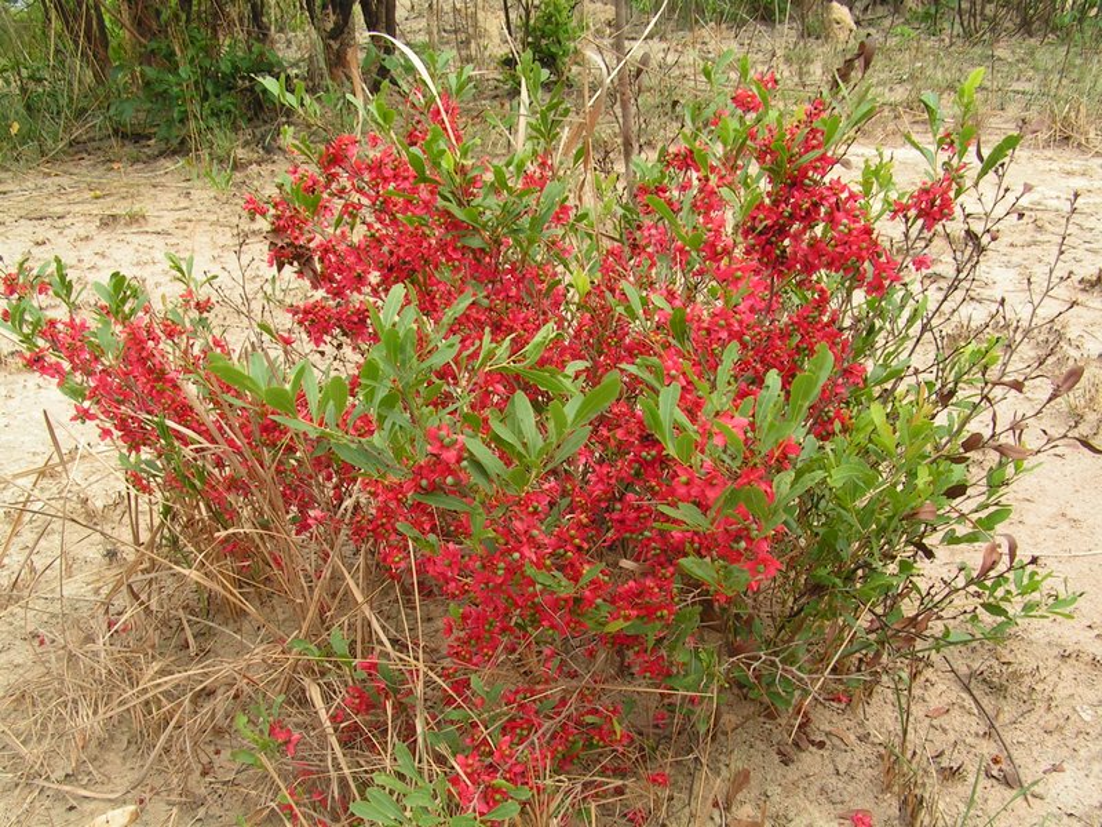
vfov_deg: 37.7
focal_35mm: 38
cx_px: 551
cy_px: 414
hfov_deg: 49.0
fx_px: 1210
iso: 50
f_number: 5.6
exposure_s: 1/100
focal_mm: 6.3
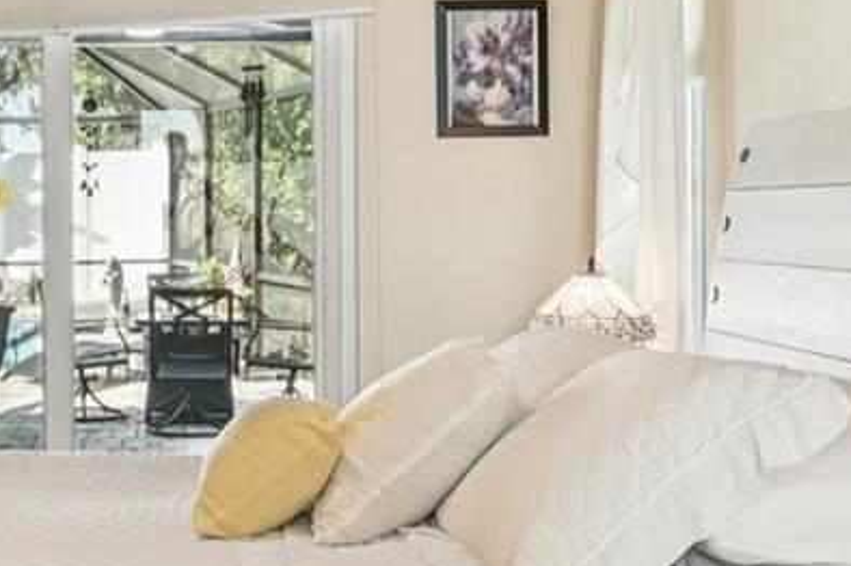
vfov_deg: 20.8
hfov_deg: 30.5
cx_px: 225
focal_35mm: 65
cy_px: 190
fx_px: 1535
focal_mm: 16
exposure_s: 1/20
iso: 400
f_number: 8
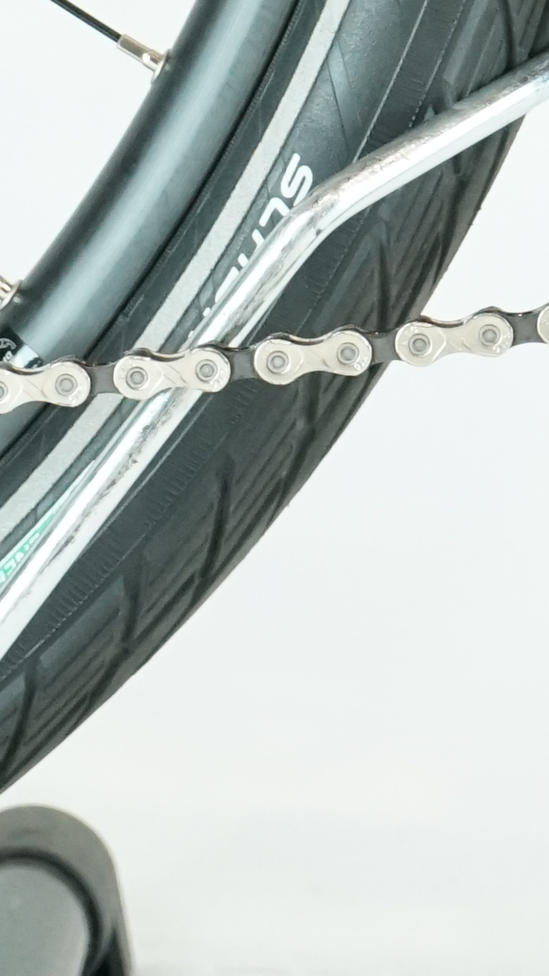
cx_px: 332
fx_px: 8852
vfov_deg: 6.3
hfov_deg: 3.6
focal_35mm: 342
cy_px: -358
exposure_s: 1/200
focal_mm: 68
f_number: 6.3
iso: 2500
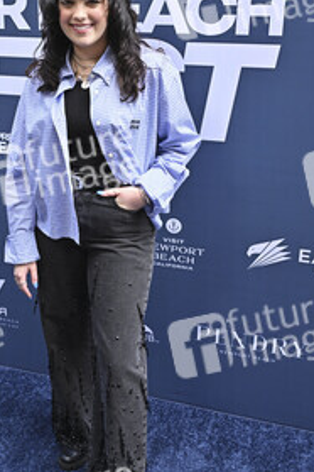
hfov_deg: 30.9
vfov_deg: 45.4
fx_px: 563
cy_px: 254
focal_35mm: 43
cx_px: 101
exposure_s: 1/320
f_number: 7.1
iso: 800
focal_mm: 30
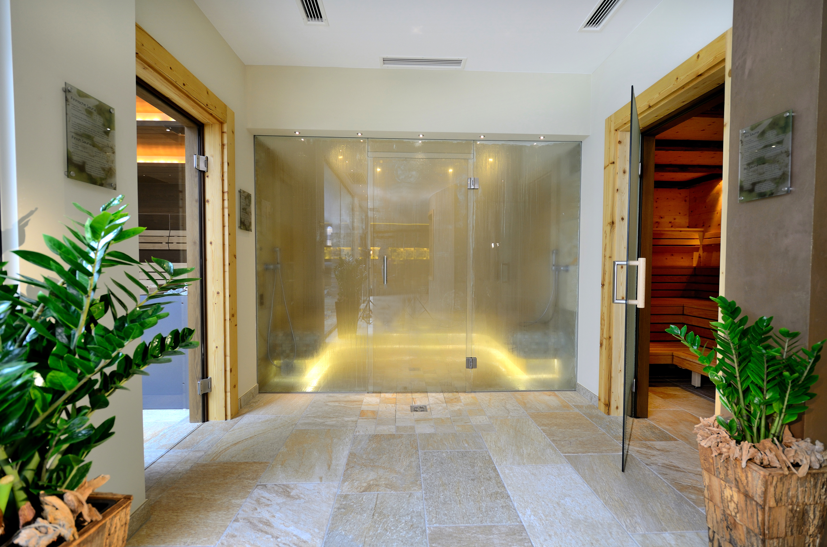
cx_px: 414
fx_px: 344
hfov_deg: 100.5
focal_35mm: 15
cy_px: 274
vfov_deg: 77.1
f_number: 4.5
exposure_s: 1/5
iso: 200
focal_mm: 10
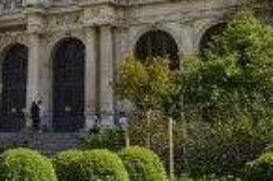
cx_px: 79
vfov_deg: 18.4
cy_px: -50
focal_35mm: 69
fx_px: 523
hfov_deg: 29.0
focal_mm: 24
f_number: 9
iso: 200
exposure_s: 1/250
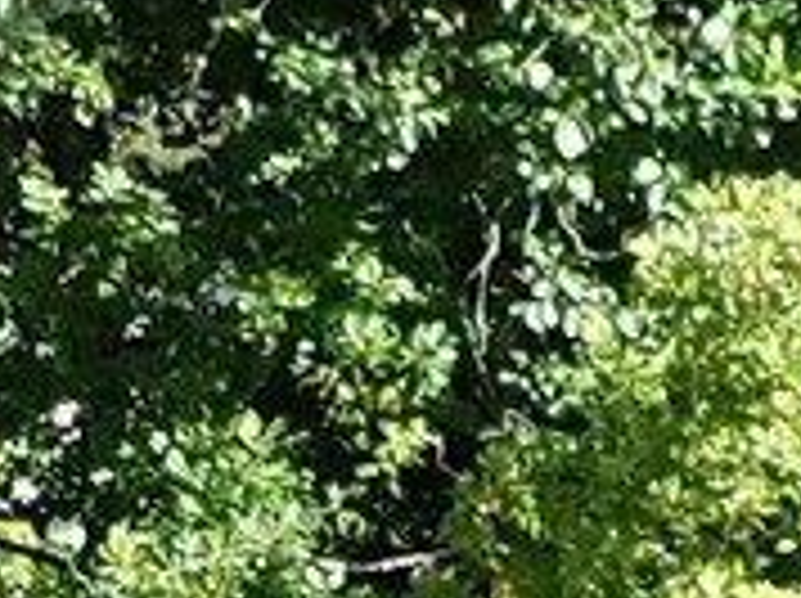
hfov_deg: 11.5
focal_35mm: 144
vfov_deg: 9.2
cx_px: 1868
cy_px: 1425
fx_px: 3328
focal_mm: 4.5
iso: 100
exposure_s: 1/400
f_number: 2.8
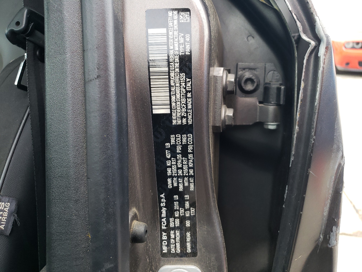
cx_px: 181
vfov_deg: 53.1
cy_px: 136
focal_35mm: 26
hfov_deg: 67.3
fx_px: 272
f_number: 1.5
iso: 99
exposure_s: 1/120
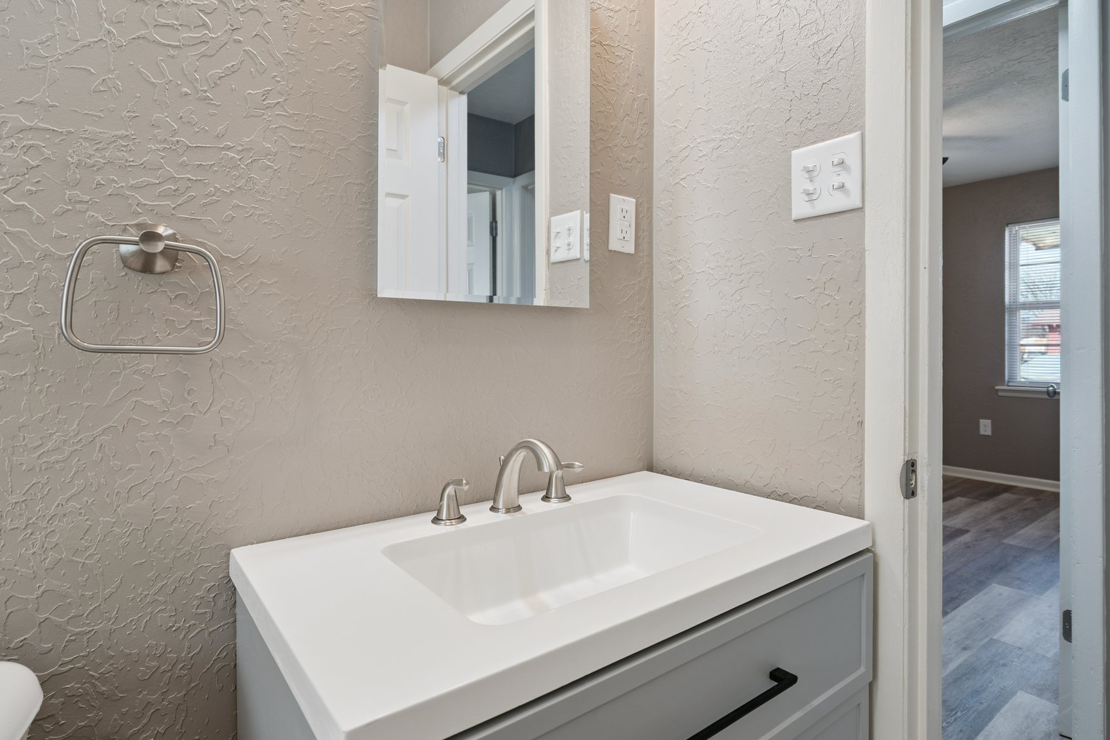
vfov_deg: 64.5
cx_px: 577
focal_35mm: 19
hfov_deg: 86.9
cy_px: 349
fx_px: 586
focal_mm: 16
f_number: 7.1
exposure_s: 1/25
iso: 200
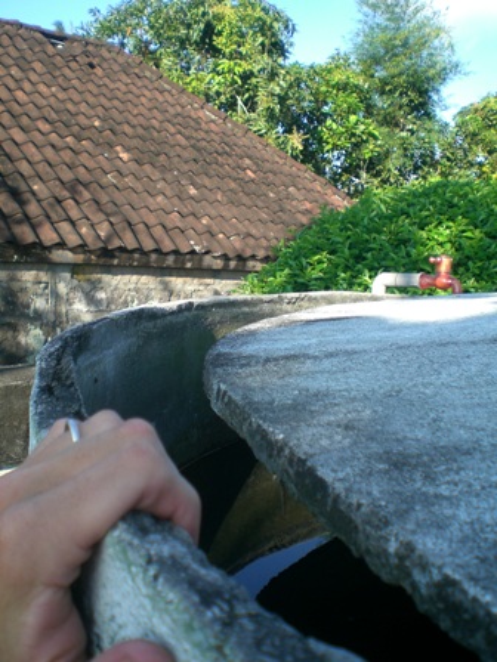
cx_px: 248
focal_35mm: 38
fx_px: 727
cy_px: 331
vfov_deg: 49.0
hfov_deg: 37.7
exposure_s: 1/250
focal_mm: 6.3
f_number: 3.1
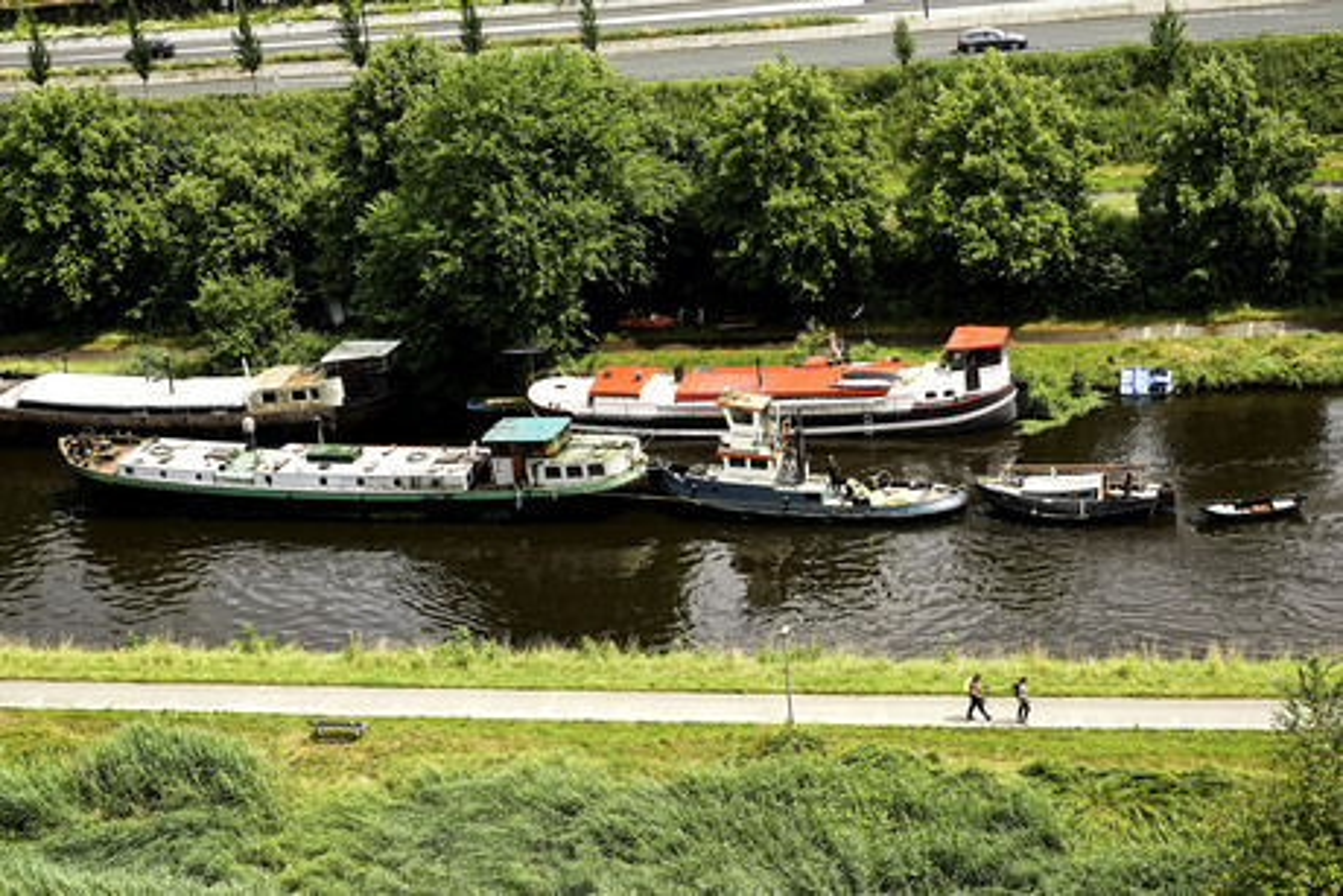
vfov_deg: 20.9
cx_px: 672
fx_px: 2425
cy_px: 448
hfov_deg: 30.9
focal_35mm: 65
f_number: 5.6
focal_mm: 23.95
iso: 320
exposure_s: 1/1000
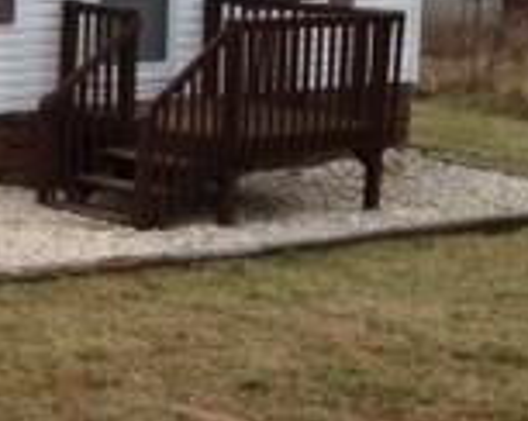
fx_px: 2232
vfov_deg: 10.7
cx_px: -500
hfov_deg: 12.1
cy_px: 38
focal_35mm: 143
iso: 50
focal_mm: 4.28
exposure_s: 1/1022
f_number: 2.4
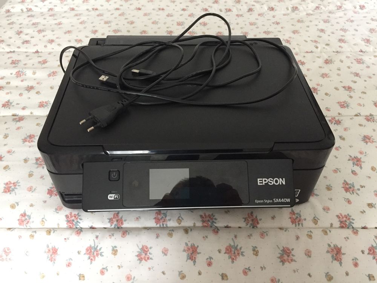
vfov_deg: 48.2
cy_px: 142
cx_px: 188
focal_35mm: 29
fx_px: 316
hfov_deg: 61.7
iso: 250
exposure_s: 1/17
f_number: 2.2
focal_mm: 4.15
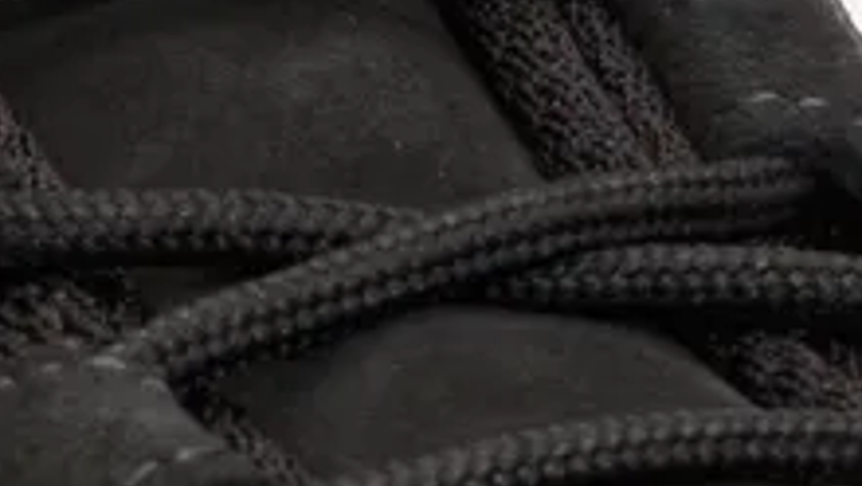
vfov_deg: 2.0
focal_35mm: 599
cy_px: -500
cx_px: 47
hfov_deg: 3.6
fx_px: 13696
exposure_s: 1/60
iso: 100
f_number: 22
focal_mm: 105
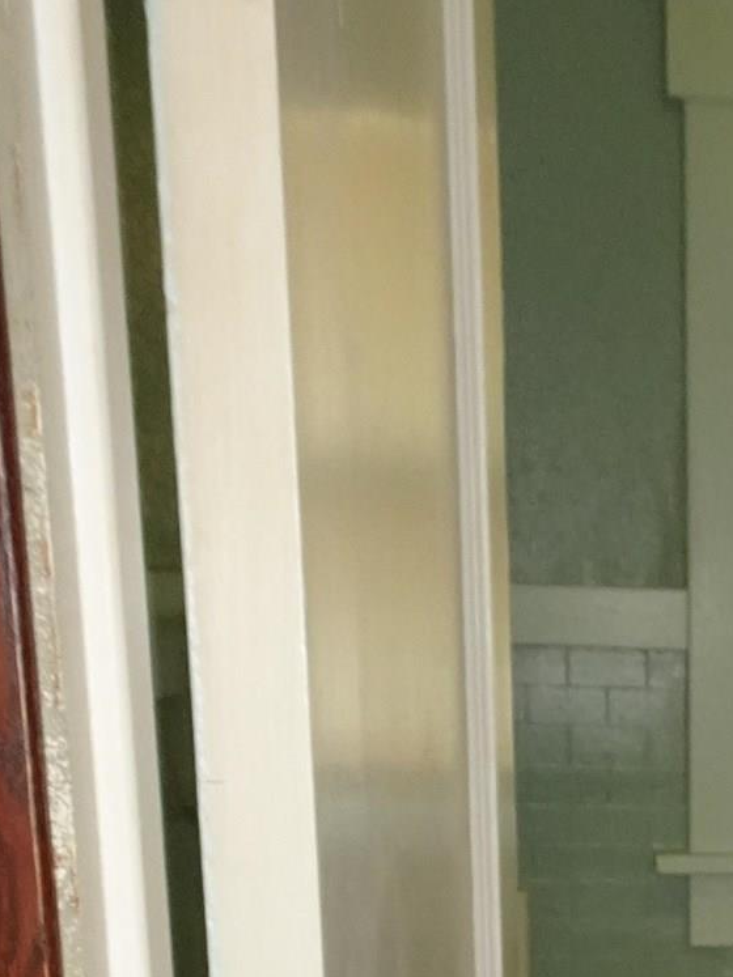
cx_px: 1020
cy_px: 1211
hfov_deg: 18.2
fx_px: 2090
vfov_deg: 23.7
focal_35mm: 74
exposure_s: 1/30
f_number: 3.5
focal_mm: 4.25
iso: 400
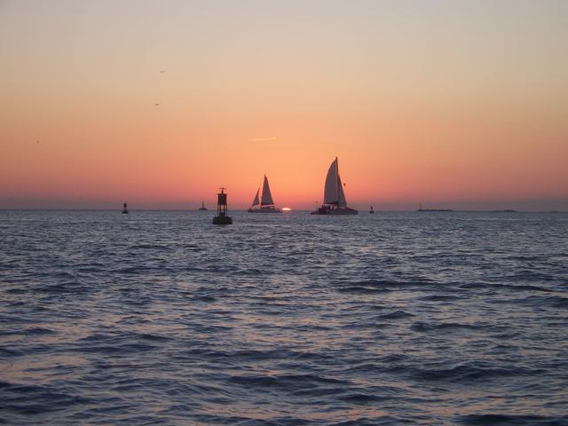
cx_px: 284
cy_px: 213
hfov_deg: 19.6
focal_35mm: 100
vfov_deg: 14.8
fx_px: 1641
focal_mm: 16.6
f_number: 4.9
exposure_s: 1/125
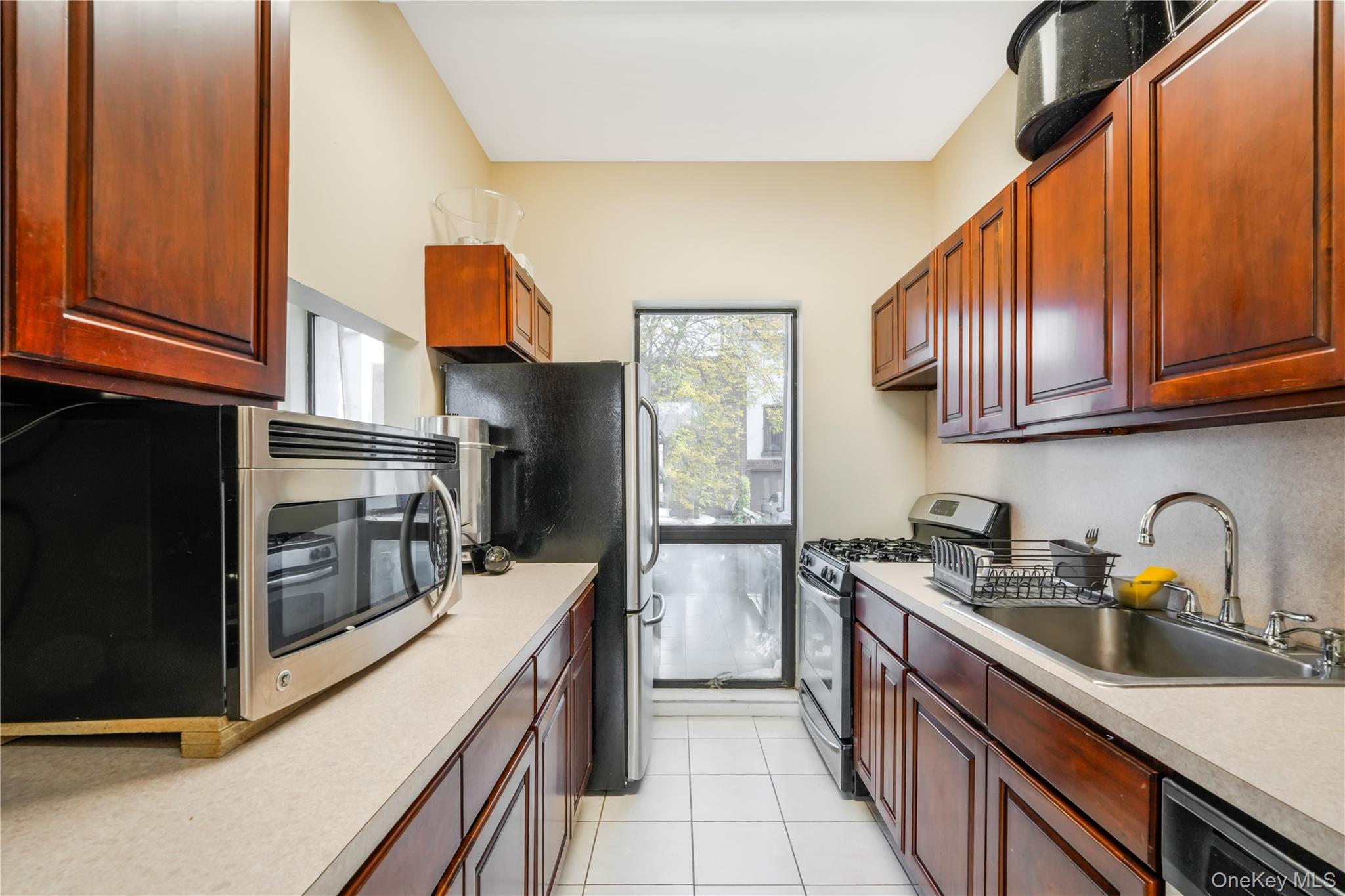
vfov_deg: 81.2
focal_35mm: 14
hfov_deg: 104.3
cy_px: 448
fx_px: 523
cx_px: 672
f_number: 10
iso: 1000
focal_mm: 14
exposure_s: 1/100
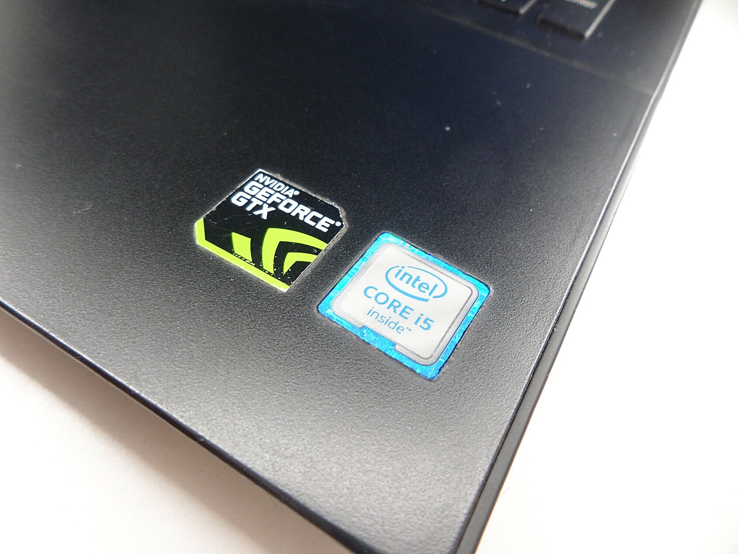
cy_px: 277
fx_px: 512
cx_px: 369
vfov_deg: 56.8
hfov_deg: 71.6
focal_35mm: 24
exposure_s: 1/30
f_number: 3.1
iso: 100
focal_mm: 4.3
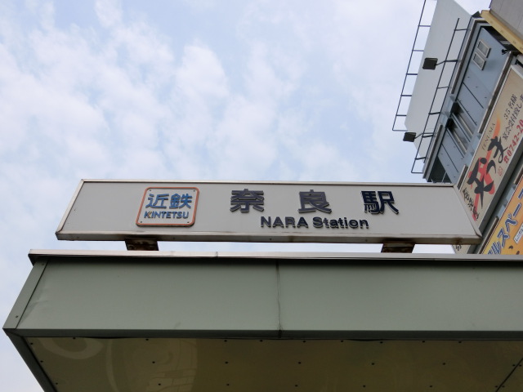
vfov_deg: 48.2
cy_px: 196
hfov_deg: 61.7
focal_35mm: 29
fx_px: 438
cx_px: 262
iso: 80
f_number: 7.4
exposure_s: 1/320
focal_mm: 5.2
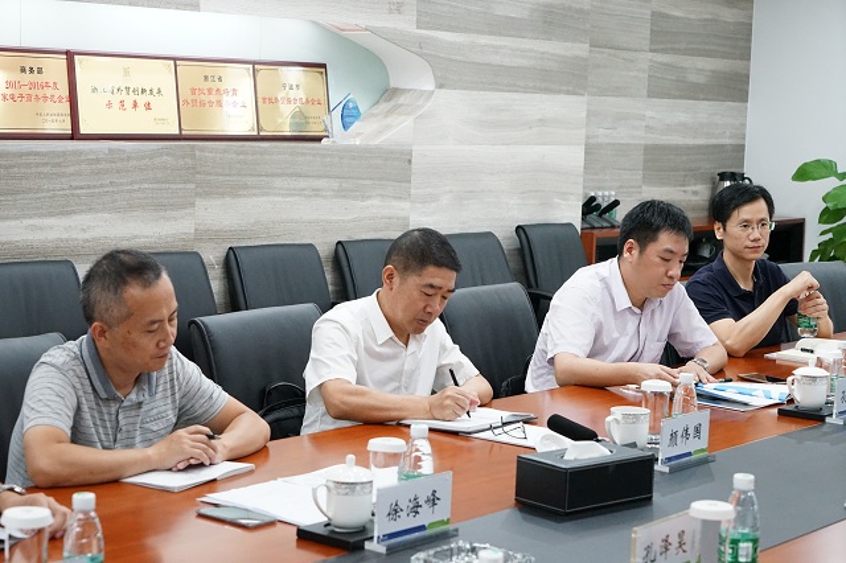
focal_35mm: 70
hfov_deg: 28.9
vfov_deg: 19.4
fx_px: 1644
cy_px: 282
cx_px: 423
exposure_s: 1/80
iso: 6400
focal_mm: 70
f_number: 7.1
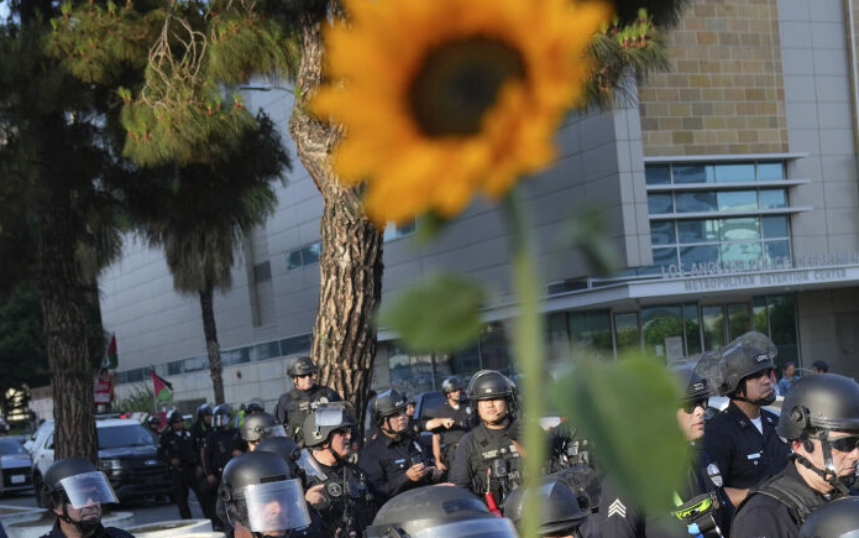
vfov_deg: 20.4
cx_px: 441
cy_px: 510
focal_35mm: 62
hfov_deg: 33.0
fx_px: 1452
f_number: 2.8
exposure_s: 1/2500
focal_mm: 24
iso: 400
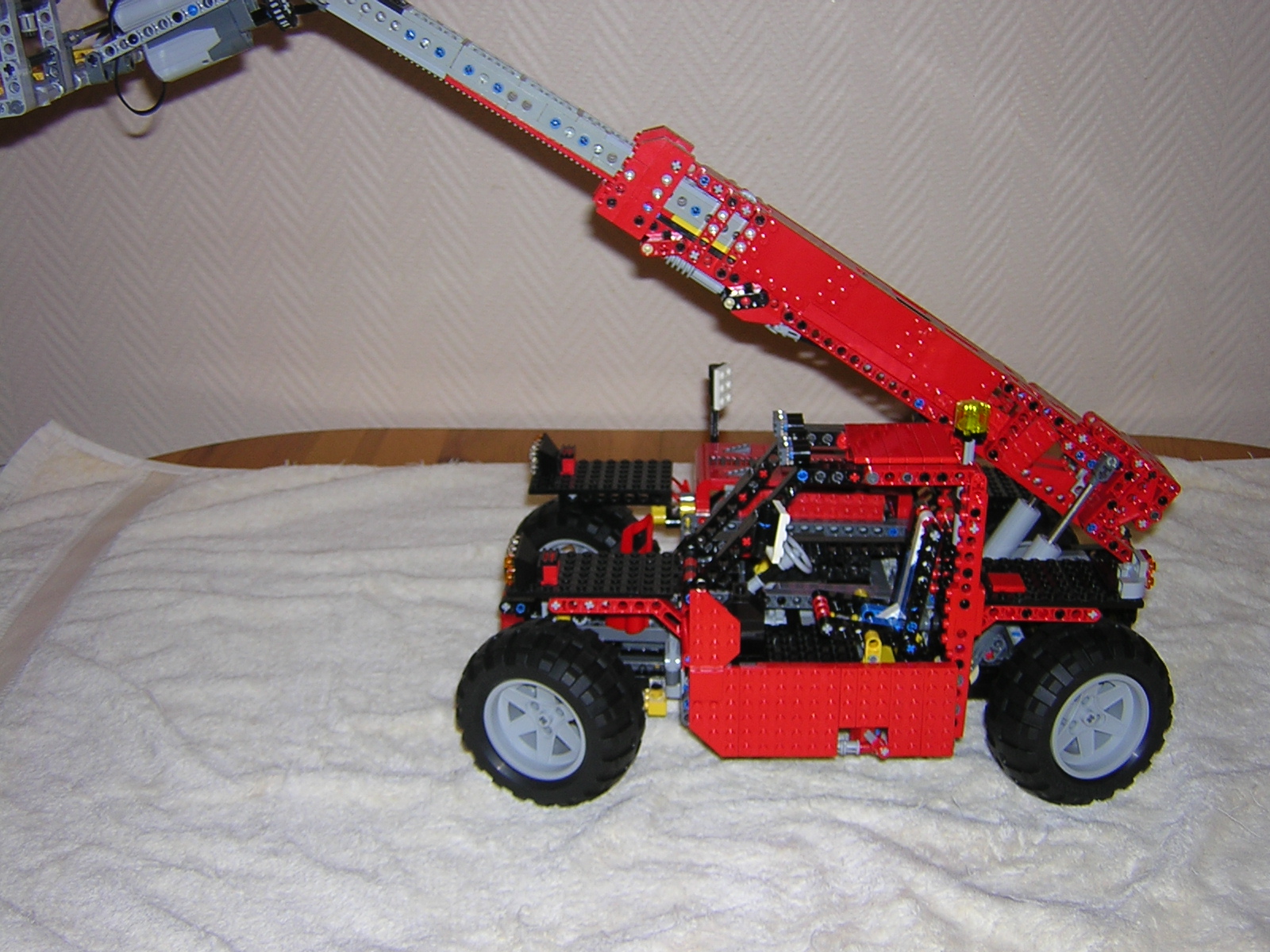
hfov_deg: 46.8
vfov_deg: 36.0
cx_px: 635
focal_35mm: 40
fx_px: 1468
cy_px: 476
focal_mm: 5.2
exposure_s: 1/60.1
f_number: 2.7
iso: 100
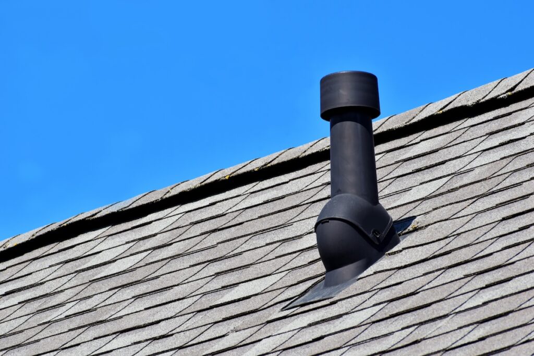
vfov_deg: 4.0
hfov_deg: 6.0
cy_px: 178
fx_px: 5118
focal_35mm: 345
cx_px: 267
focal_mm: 230
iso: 100
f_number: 13
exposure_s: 1/125
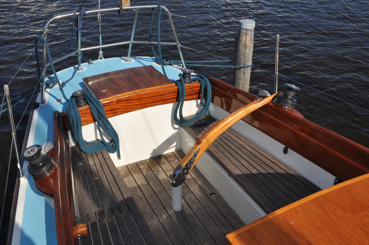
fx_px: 399
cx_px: 184
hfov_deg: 49.6
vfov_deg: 34.1
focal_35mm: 39
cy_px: 122
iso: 200
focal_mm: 26
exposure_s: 1/200
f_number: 14
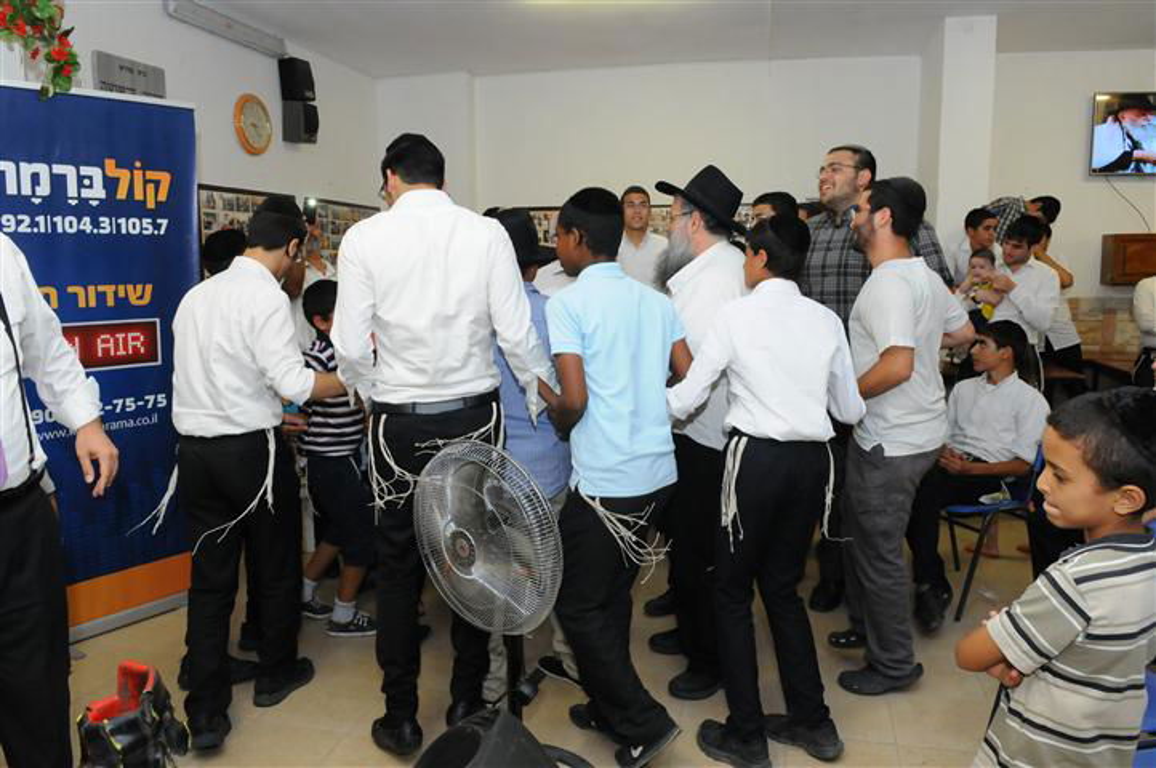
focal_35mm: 26
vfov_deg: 50.3
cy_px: 384
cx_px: 578
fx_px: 818
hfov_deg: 70.5
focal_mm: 17
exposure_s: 1/125
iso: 1600
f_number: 7.1
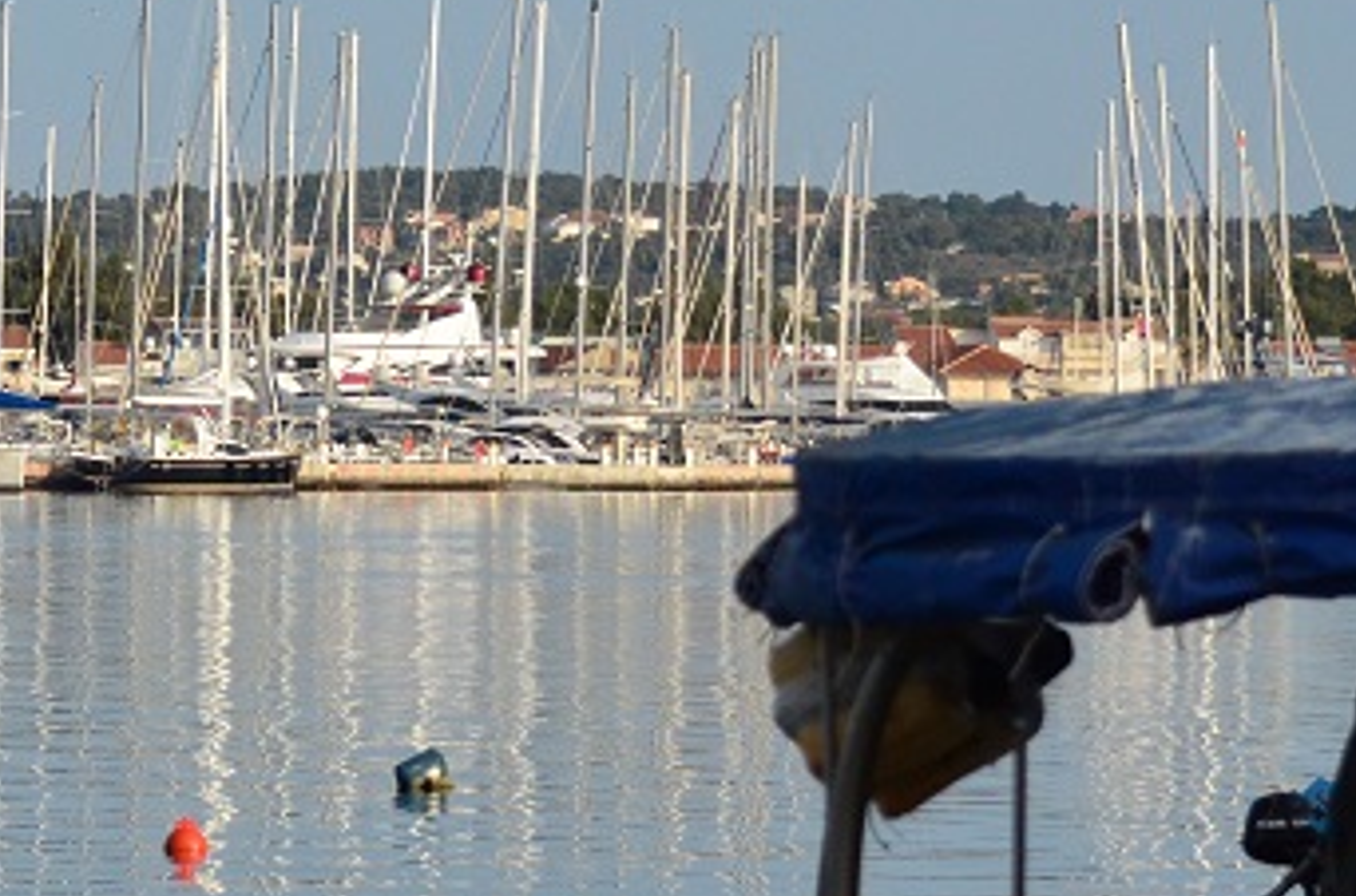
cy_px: 363
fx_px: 11532
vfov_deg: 4.4
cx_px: 188
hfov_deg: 6.7
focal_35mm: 307
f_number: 4.5
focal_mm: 70
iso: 800
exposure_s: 1/6400
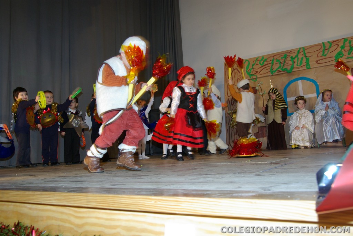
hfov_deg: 55.1
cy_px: 118
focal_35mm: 34
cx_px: 176
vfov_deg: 38.4
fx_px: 339
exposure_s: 1/45
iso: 400
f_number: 5.6
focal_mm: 23
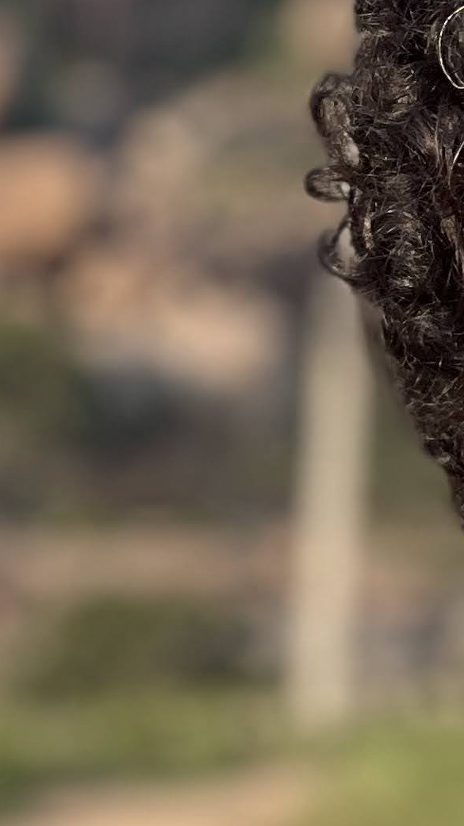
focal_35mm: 325
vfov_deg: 6.6
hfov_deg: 3.7
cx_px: 937
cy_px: 92
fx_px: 7114
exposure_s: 1/241
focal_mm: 9
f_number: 2.8
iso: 25
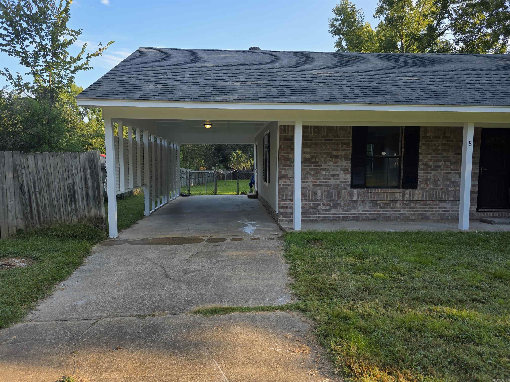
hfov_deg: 73.9
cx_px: 255
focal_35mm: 23
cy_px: 191
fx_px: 339
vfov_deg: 58.9
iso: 80
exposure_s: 1/1272
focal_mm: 6.3
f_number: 1.7
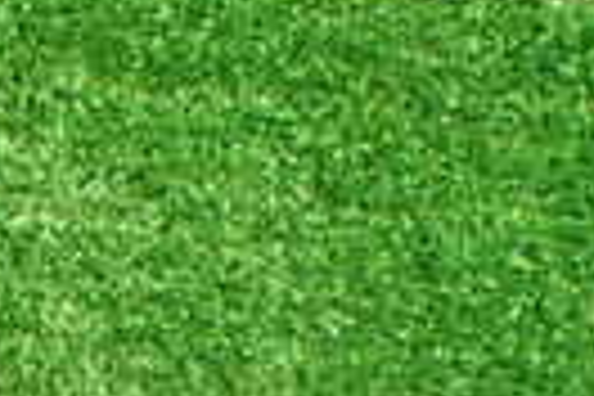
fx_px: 2343
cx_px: -441
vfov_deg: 9.4
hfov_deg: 13.2
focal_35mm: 142
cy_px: 585
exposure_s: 1/125
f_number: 2.3
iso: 800
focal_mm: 5.4
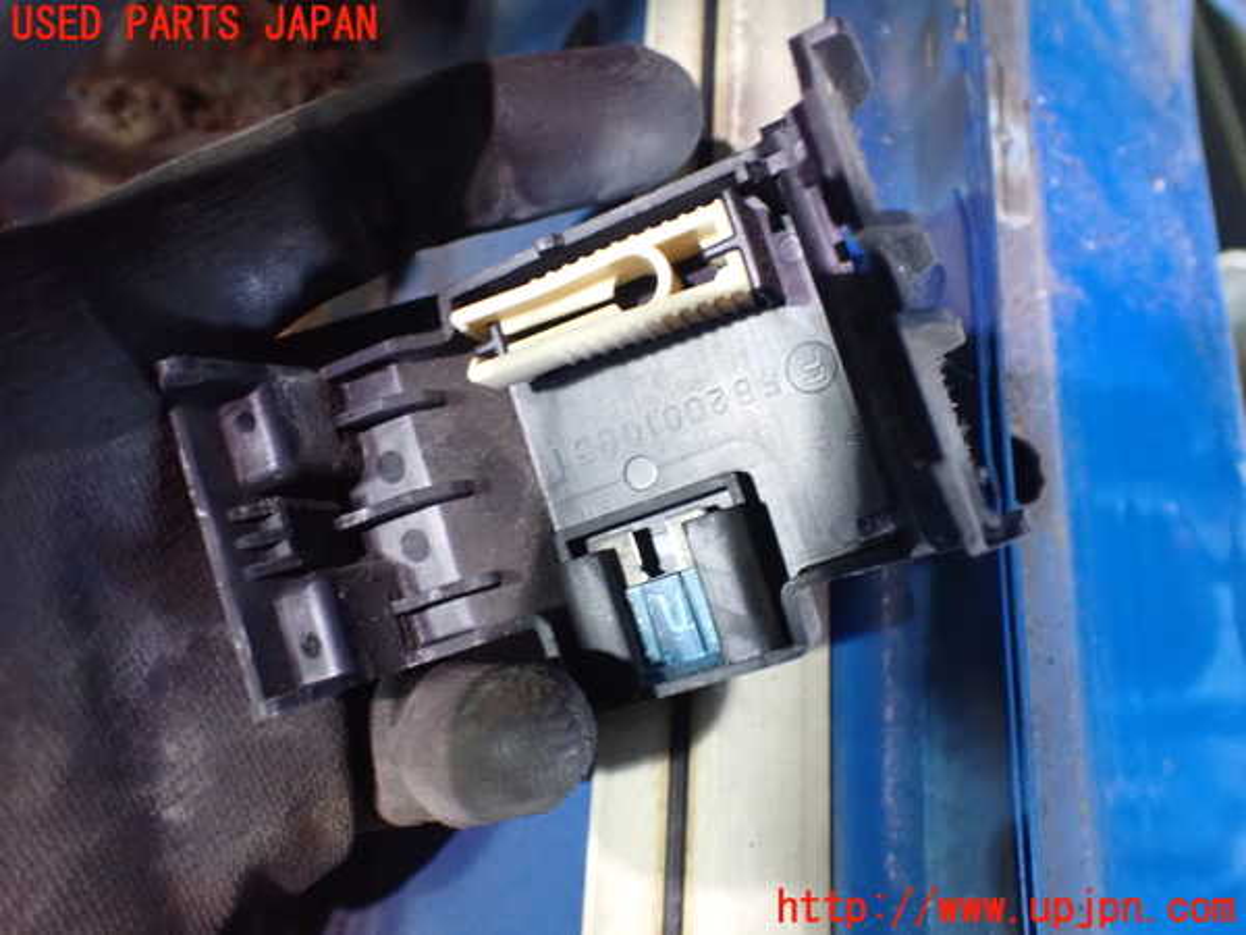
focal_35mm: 30
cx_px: 623
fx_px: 1080
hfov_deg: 60.0
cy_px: 468
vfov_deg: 46.8
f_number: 2.3
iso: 1250
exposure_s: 1/30
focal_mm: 5.4
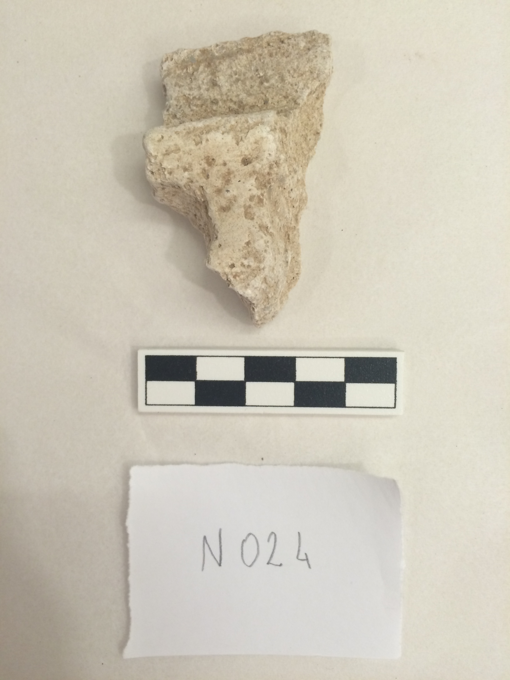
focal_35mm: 29
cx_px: 255
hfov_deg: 48.2
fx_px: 570
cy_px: 340
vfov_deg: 61.7
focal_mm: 4.15
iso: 80
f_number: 2.2
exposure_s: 1/30
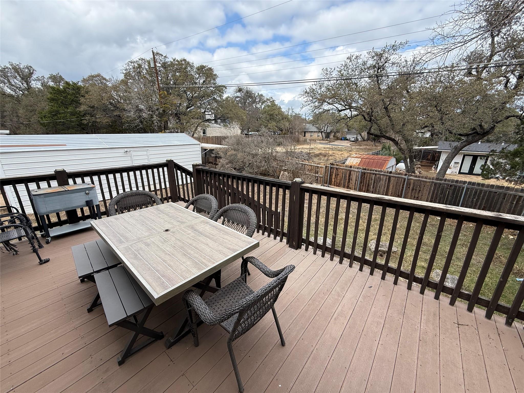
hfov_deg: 102.1
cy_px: 196
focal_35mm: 14
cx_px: 262
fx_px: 212
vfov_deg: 85.7
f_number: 2.2
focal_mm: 2.22
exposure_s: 1/527
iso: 50
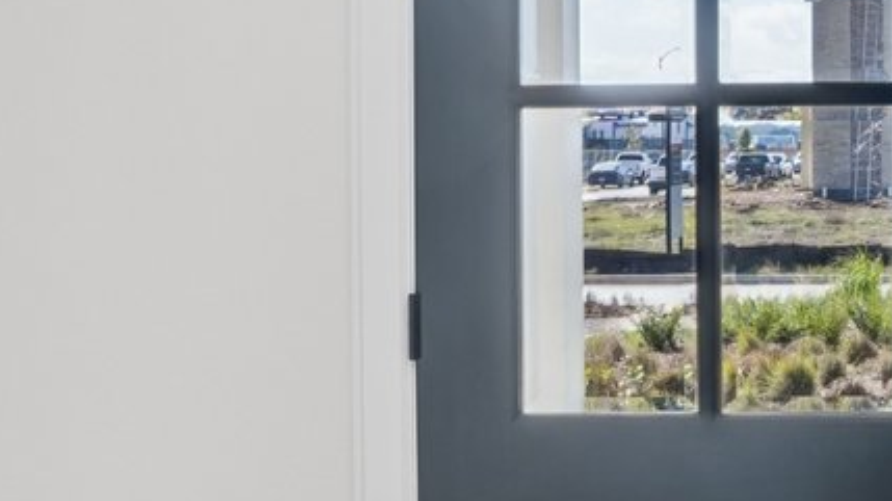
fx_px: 1892
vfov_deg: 15.0
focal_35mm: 80
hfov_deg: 24.0
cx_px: 1083
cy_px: 128
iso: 400
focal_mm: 16
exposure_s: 1/45
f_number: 8
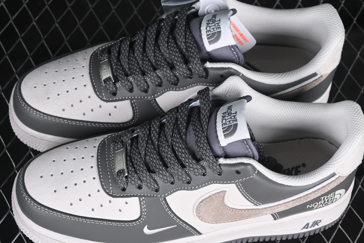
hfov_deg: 21.2
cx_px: 191
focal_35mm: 96
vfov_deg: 14.3
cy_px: 120
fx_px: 971
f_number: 7.1
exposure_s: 1/80
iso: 160
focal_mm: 50
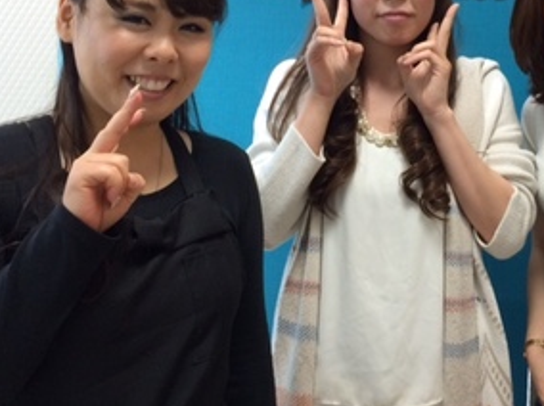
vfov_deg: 30.8
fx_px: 722
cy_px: 95
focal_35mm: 46
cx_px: 377
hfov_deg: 40.6
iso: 100
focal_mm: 4.15
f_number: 2.2
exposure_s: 1/30
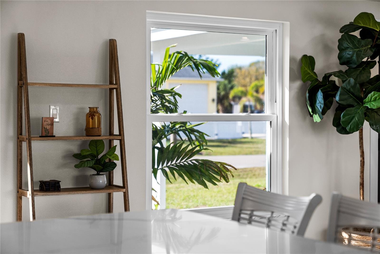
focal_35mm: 70
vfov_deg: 19.5
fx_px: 739
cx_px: 190
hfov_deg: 28.8
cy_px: 127
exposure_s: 1/640
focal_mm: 70
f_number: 3.2
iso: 400
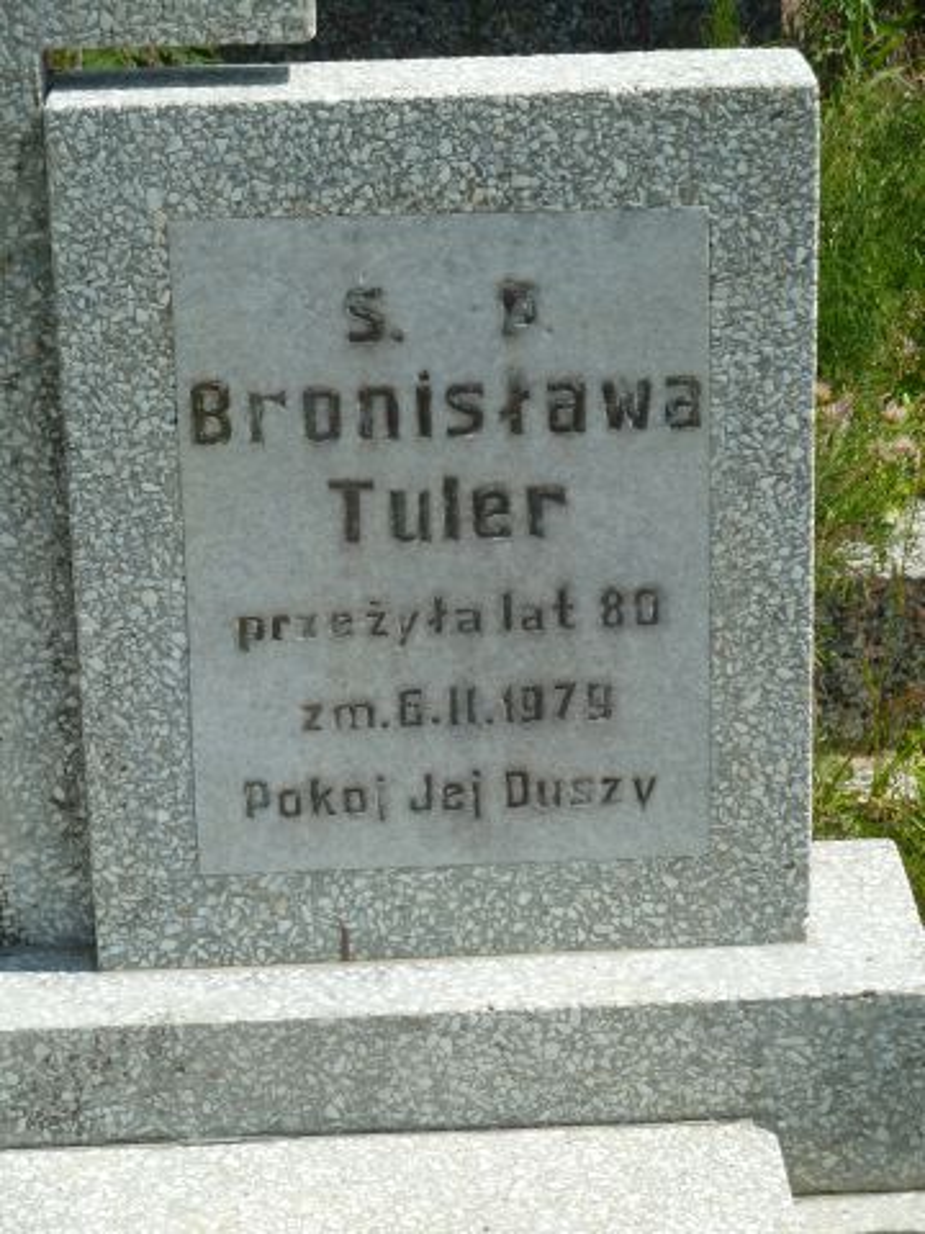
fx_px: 3955
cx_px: 462
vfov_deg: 17.7
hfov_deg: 13.3
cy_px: 617
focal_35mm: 111
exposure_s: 1/400
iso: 80
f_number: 5
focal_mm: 18.2
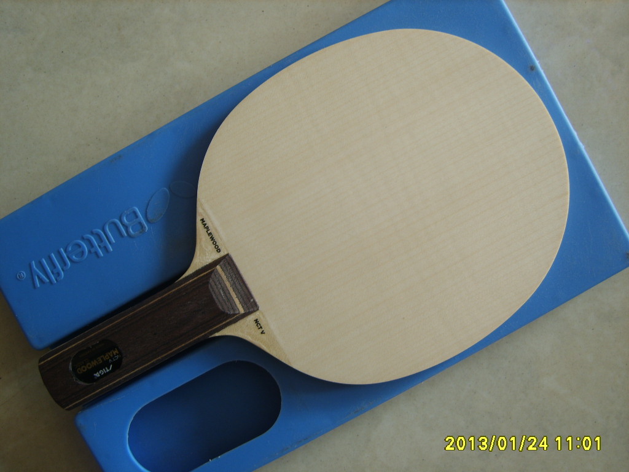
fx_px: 636
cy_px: 236
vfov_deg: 40.7
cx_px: 314
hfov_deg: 52.6
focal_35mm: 35
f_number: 2.8
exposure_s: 1/30
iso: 50
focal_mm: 7.4
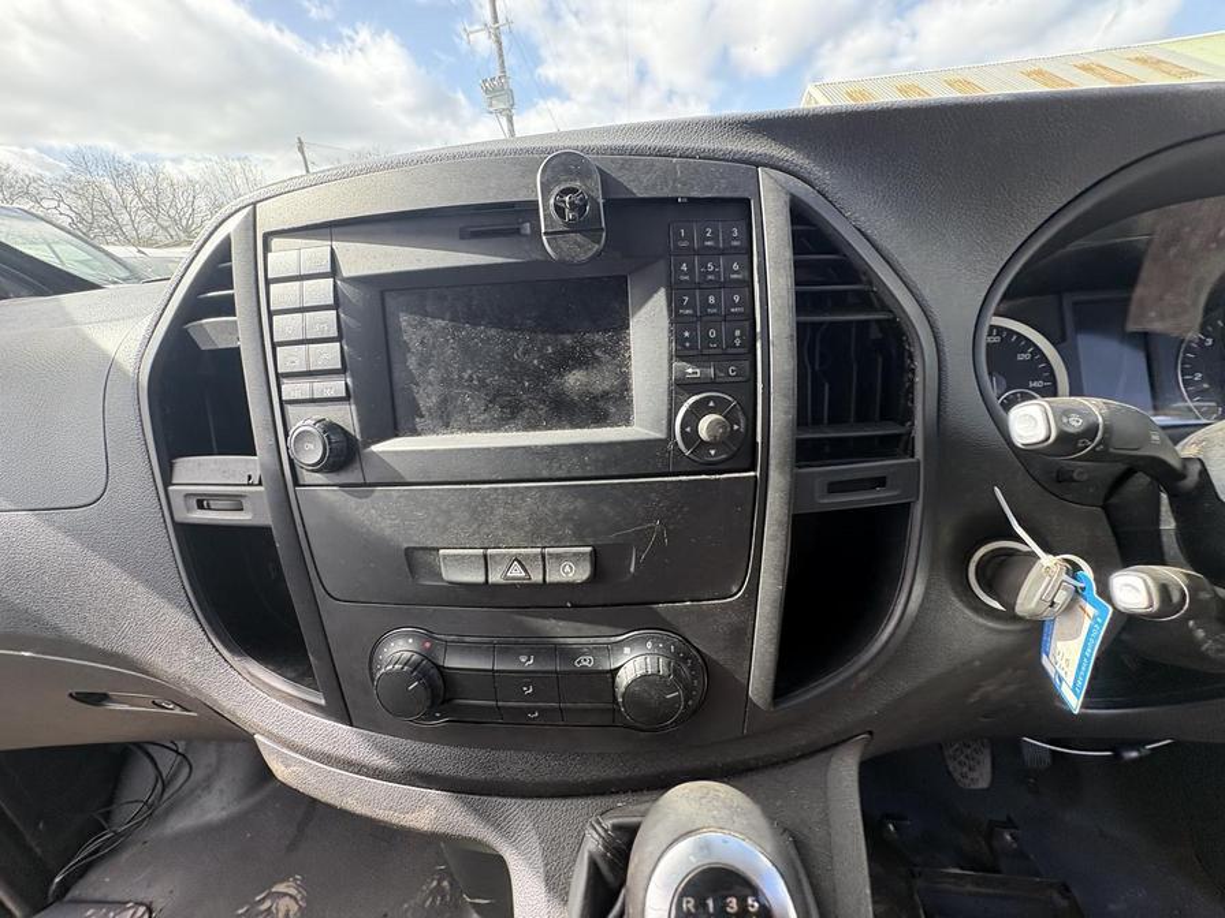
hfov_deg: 102.1
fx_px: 495
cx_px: 612
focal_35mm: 14
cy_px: 459
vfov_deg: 85.7
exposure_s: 1/140
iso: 125
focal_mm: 2.22
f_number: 2.2
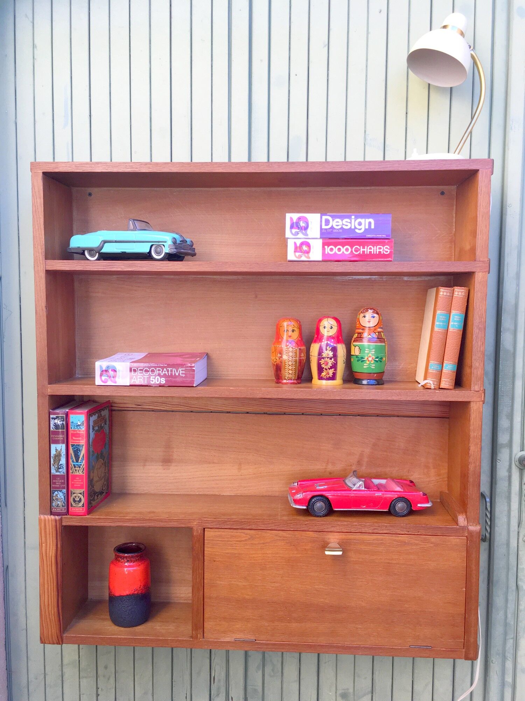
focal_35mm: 29
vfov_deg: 61.7
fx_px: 586
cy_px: 350
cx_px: 262
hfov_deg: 48.2
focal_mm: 4.15
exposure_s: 1/100
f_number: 2.2
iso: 32
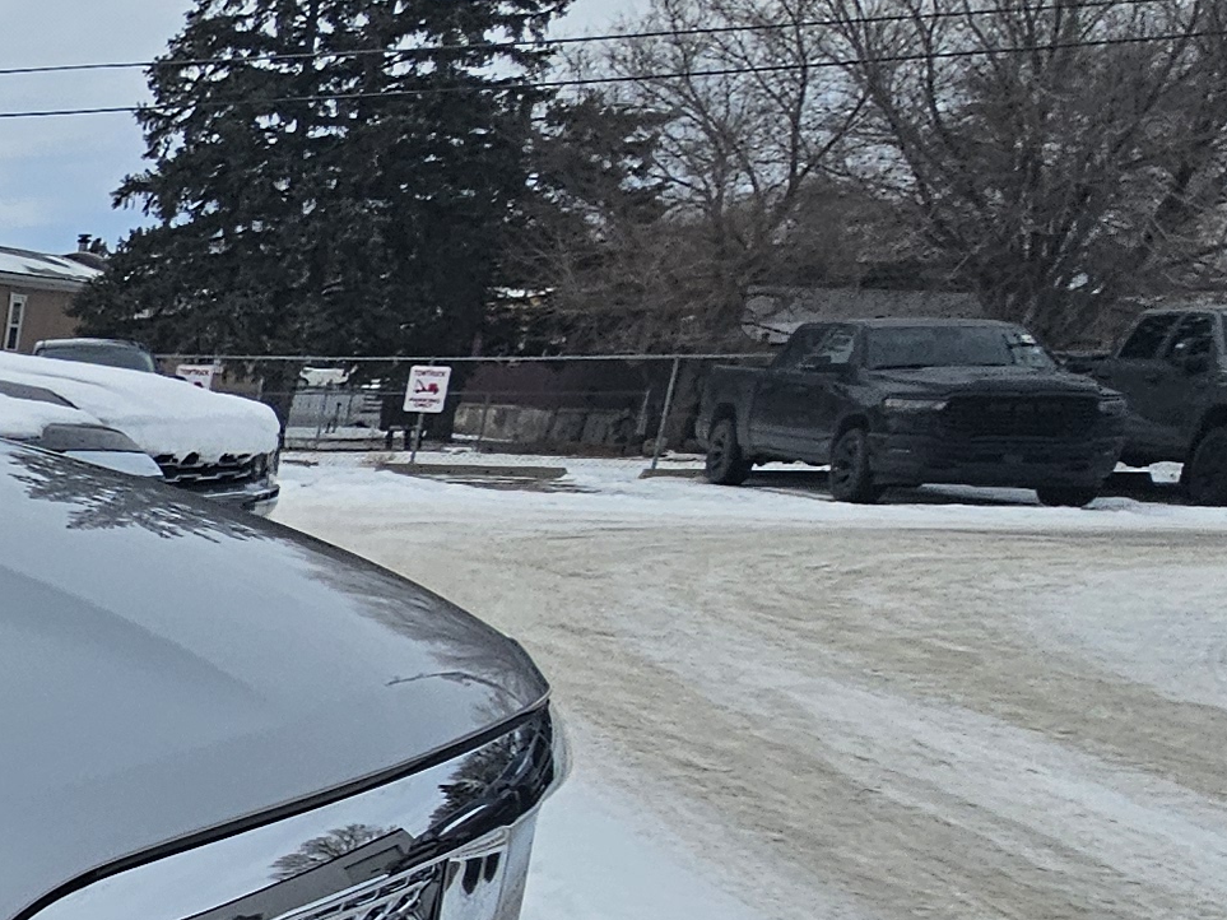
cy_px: 860
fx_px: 1914
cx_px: -945
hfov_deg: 22.3
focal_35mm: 54
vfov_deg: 26.0
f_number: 2.2
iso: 50
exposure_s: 1/2180
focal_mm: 2.2
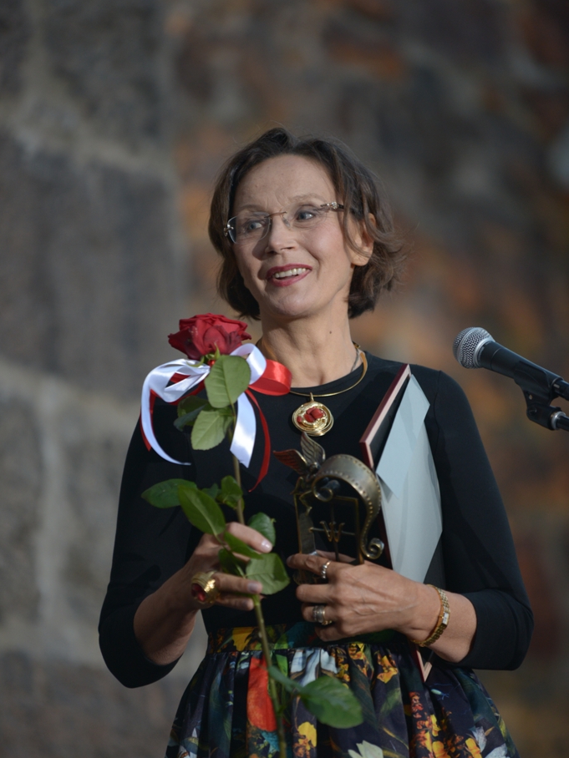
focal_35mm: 217
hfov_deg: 6.8
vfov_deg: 9.1
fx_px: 4756
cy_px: 405
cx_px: 284
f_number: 2.8
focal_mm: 200
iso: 800
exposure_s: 1/200
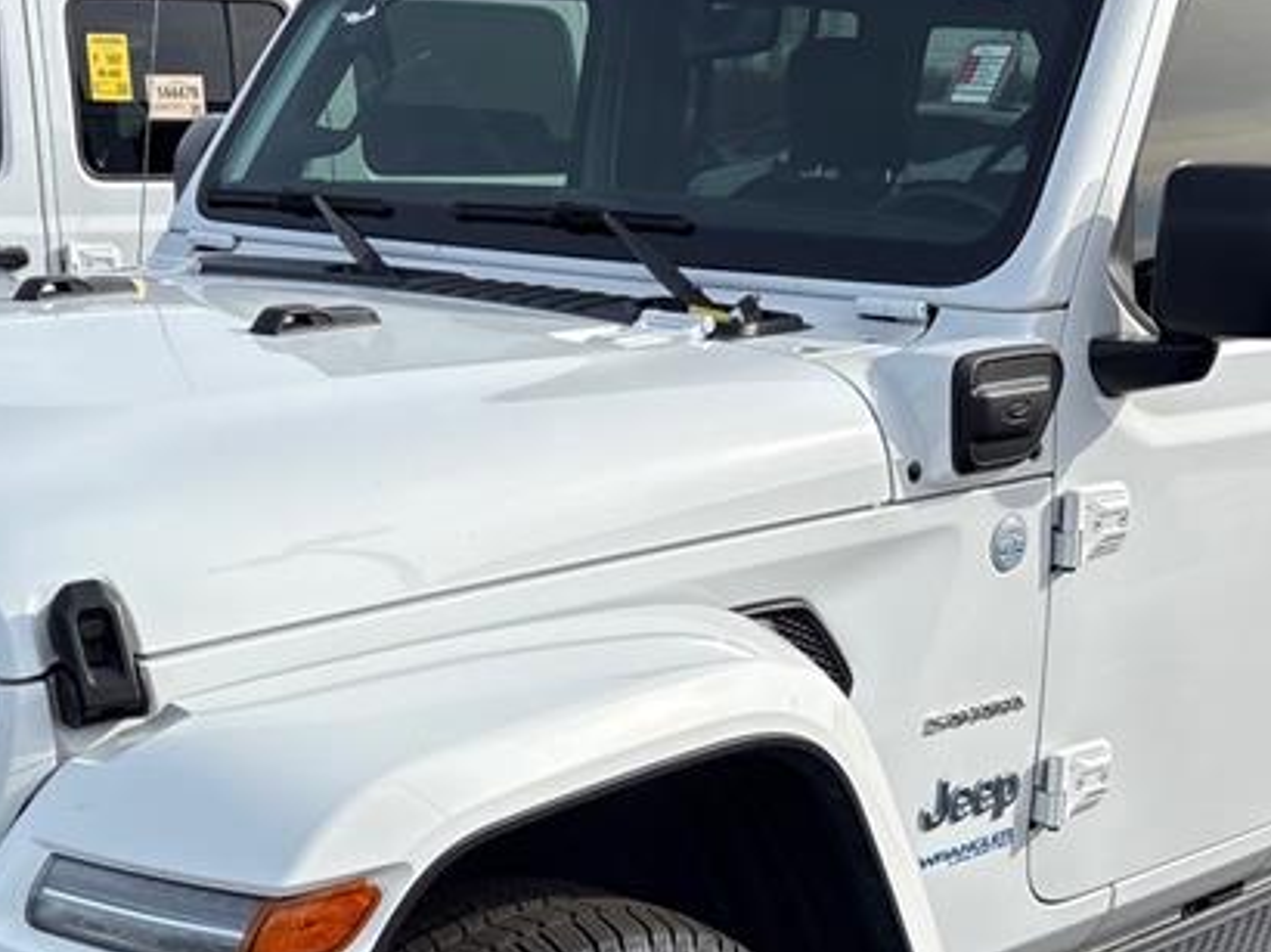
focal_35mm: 65
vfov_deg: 22.0
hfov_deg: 29.8
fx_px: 2385
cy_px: 878
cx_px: 580
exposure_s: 1/3125
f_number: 1.6
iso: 50
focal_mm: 5.96
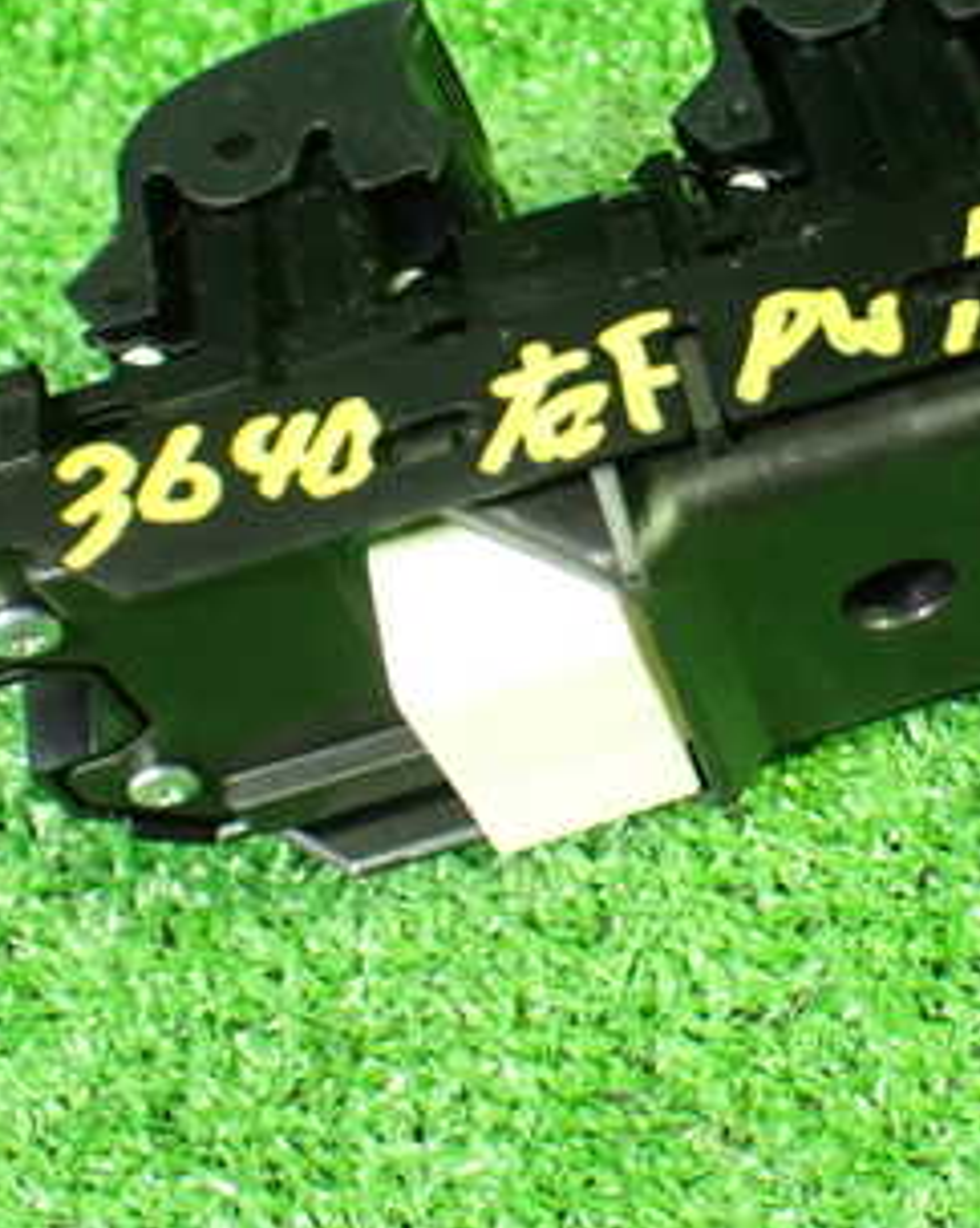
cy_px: 401
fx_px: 2105
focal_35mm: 58
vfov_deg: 32.2
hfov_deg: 25.4
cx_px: 871
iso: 1000
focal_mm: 5.4
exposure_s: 1/30
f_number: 2.3
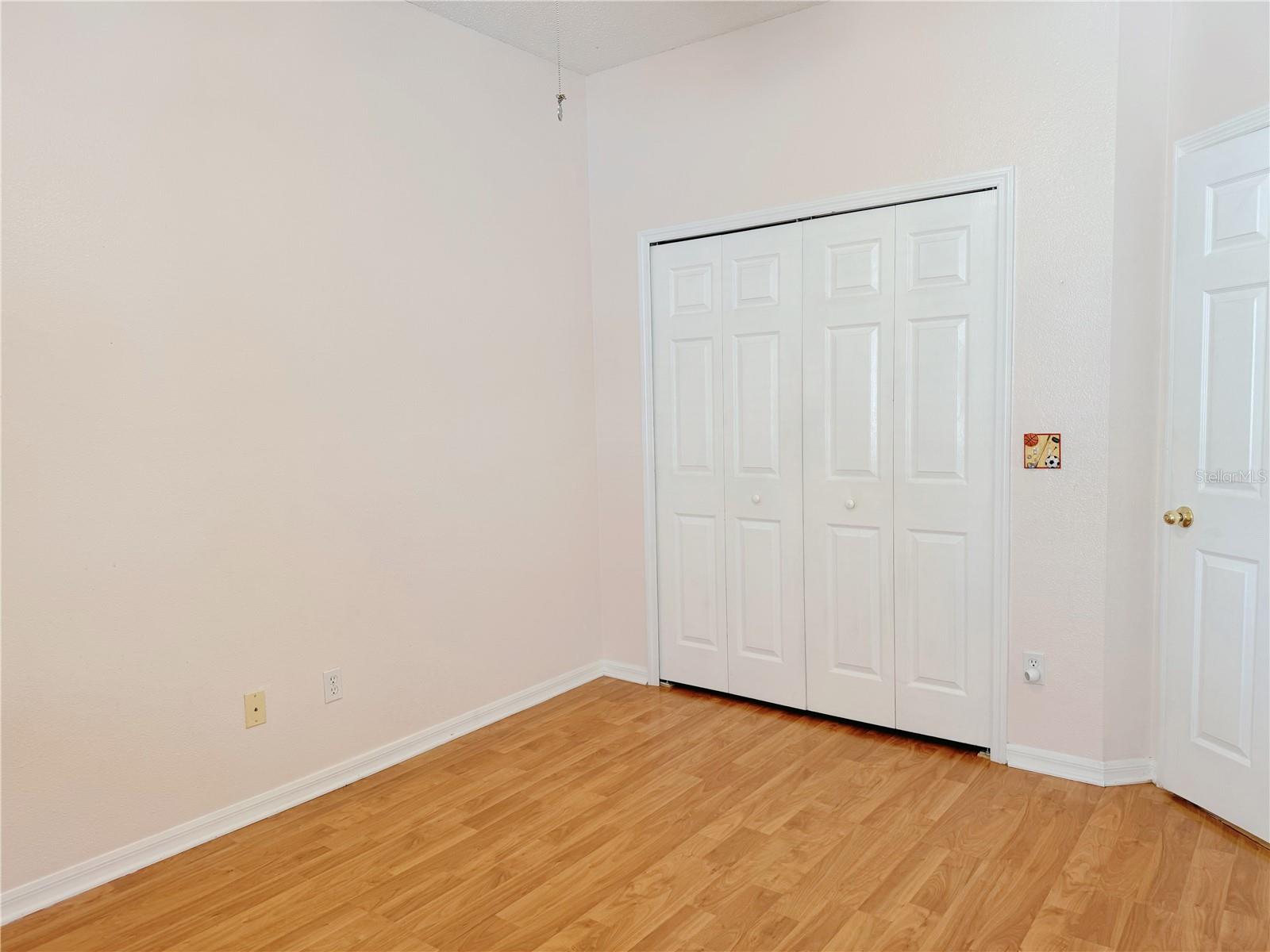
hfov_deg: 71.6
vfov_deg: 56.8
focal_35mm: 24
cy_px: 476
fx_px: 881
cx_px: 635
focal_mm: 6.76
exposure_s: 1/120
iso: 100
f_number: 1.78
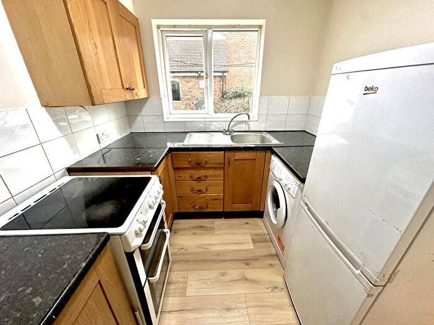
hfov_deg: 102.1
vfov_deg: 85.7
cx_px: 217
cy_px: 162
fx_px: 176
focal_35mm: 14
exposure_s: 1/50
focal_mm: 2.22
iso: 320
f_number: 2.2
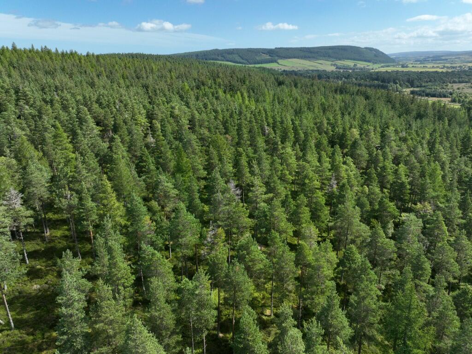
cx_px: 236
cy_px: 177
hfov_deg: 71.6
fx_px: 327
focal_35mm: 24
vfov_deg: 56.8
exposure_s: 1/2000
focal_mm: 12.29
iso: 150
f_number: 2.8
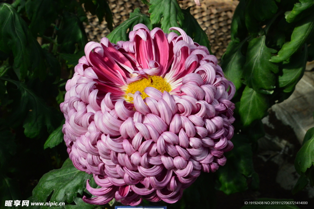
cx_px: 157
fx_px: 850
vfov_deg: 14.0
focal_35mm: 98
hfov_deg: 20.9
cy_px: 104
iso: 1800
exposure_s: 1/250
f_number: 22
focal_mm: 65
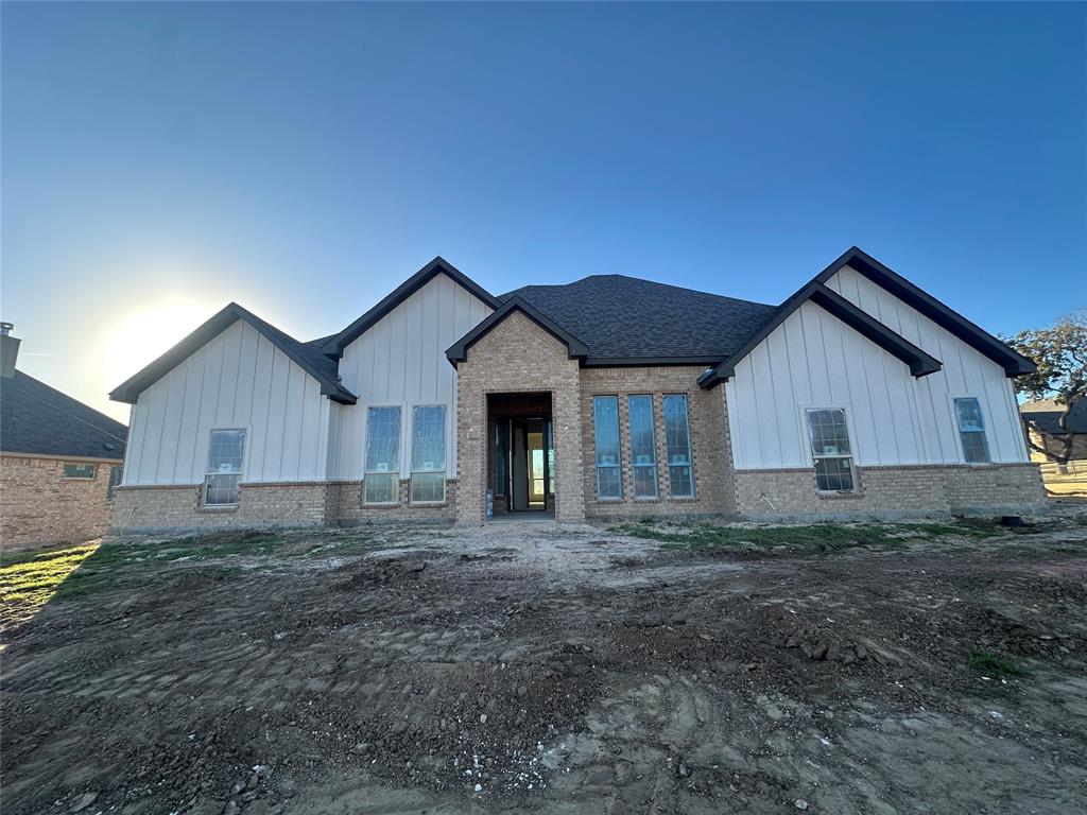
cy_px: 408
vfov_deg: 85.7
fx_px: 440
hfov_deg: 102.1
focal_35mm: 14
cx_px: 544
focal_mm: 2.22
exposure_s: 1/633
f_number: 2.2
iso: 40
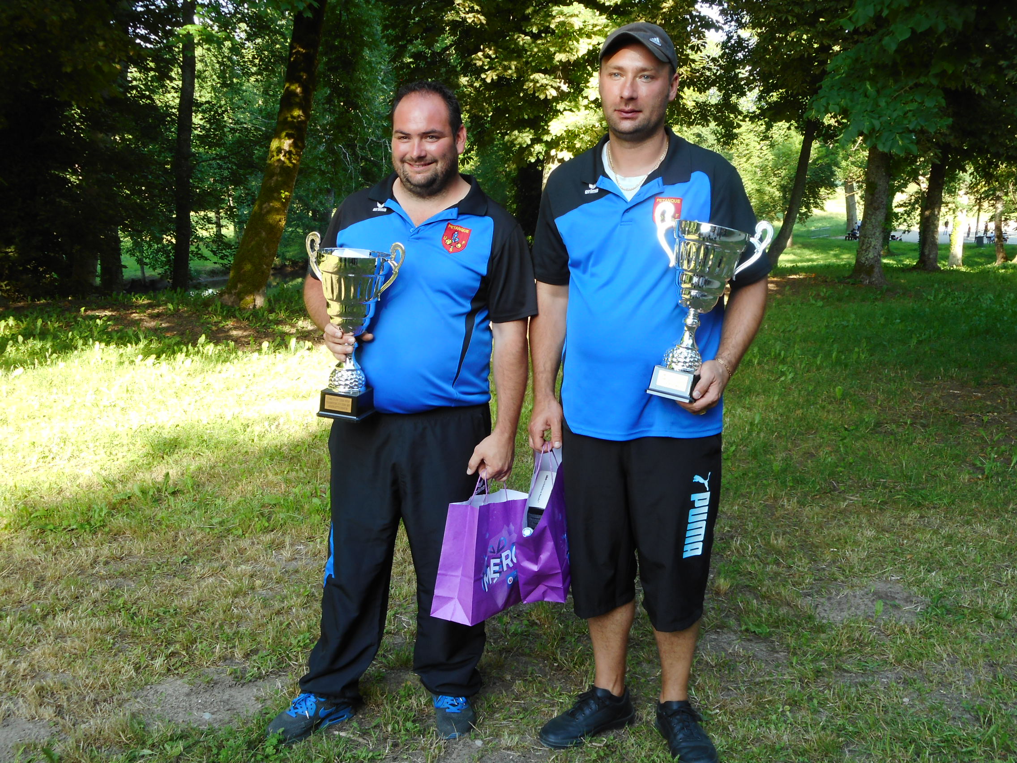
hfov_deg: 47.9
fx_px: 1146
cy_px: 382
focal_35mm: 39
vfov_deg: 36.8
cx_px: 508
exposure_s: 1/40
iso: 80
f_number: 4.5
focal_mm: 6.9
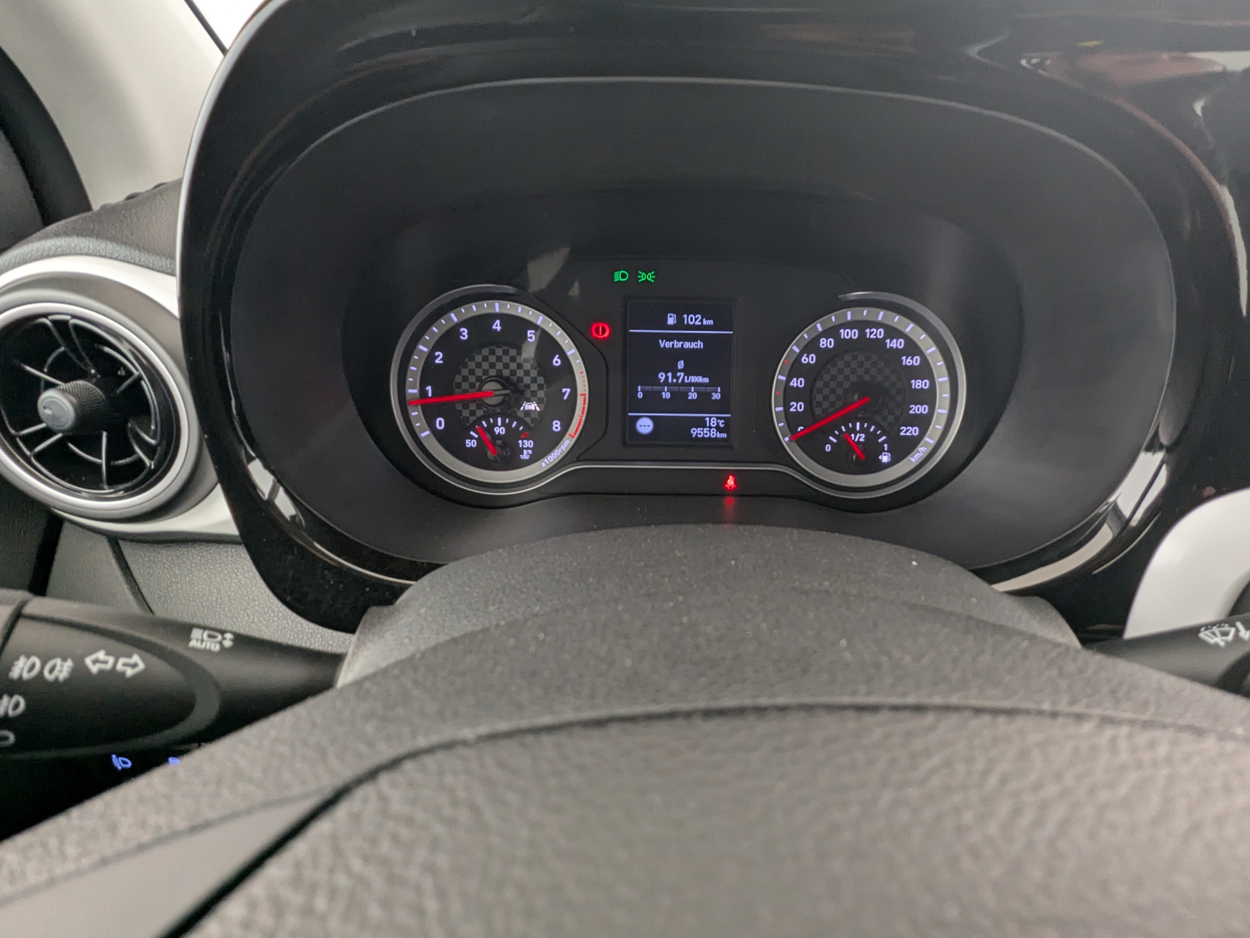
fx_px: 614
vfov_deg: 74.7
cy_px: 470
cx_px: 651
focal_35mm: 17
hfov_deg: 91.0
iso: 153
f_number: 2.2
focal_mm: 2.35
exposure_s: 1/33
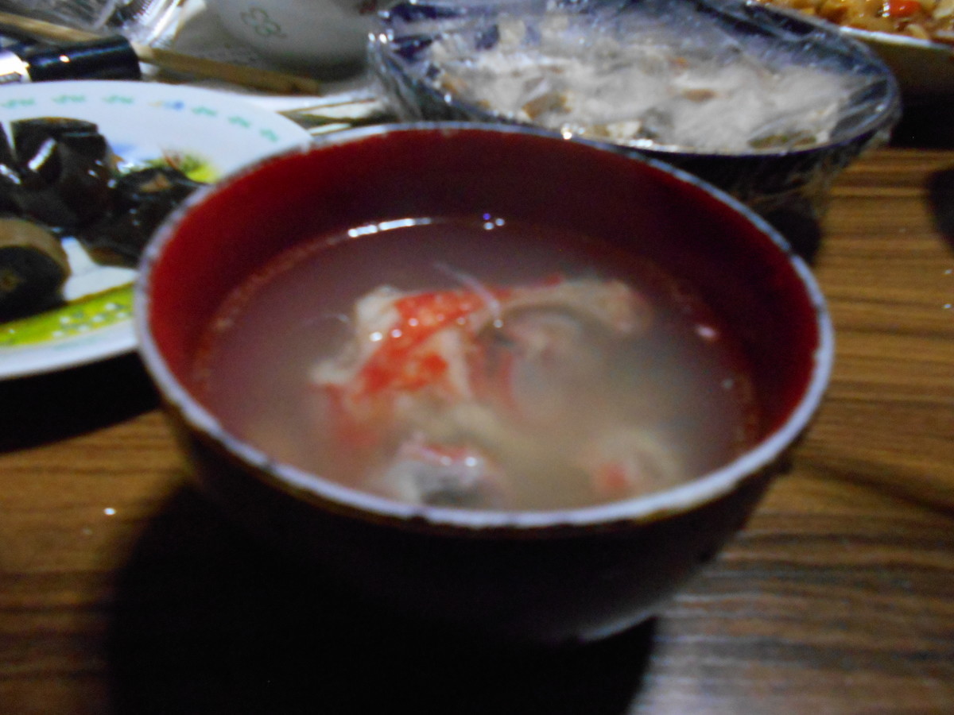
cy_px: 358
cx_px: 477
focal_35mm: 26
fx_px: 717
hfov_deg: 67.3
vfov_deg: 53.1
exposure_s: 1/10
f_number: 3.2
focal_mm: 4.6
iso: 800
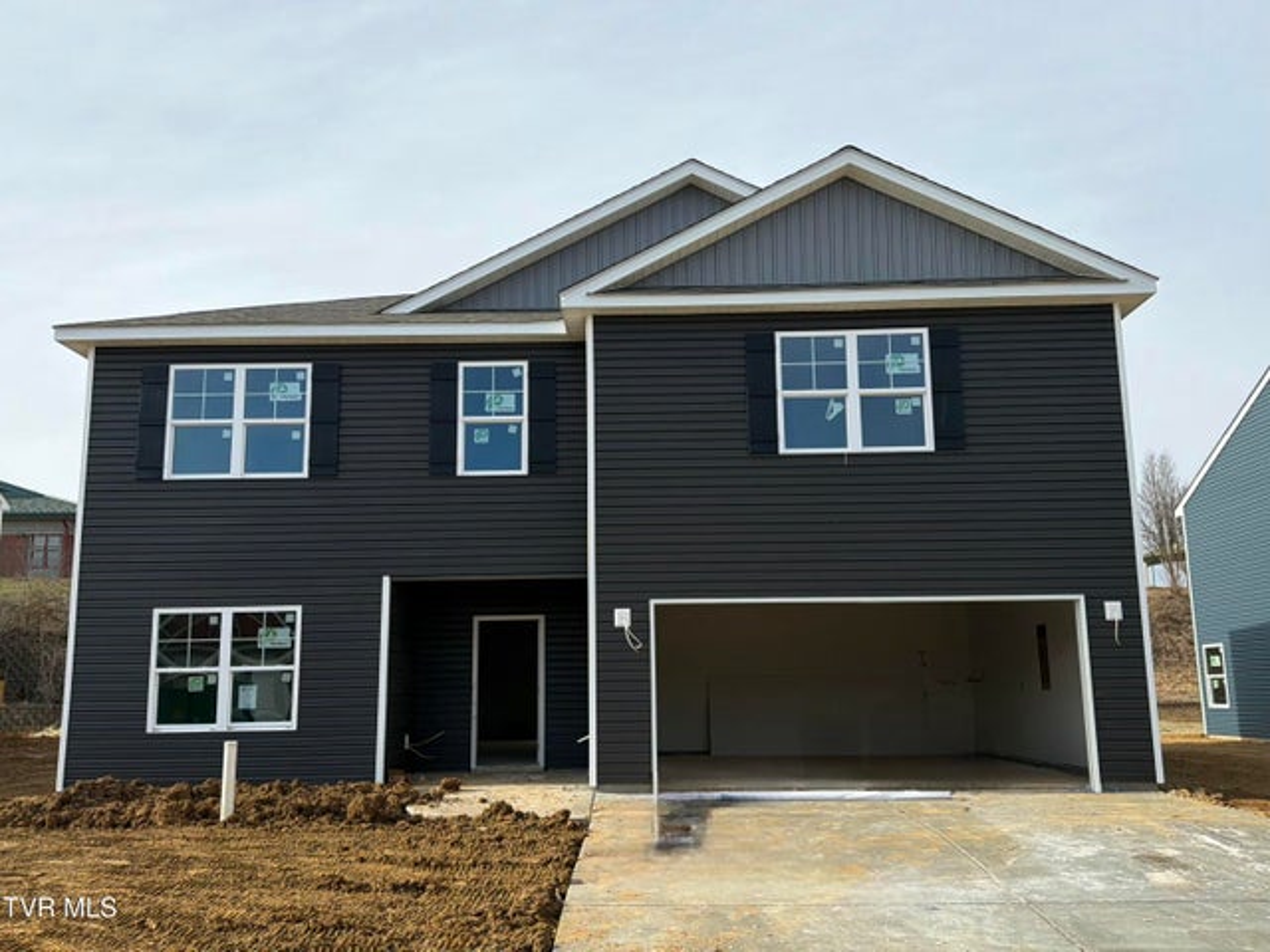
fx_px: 881
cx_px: 635
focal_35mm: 24
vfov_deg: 56.8
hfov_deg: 71.6
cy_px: 476
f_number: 1.78
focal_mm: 6.76
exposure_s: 1/5000
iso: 80
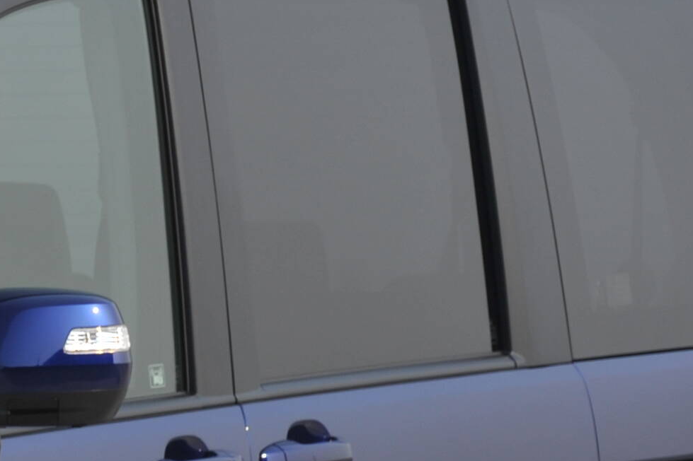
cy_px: 457
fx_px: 18396
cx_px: -436
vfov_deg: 1.4
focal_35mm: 956
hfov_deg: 2.2
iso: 200
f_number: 8
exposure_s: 1/640
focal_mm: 220
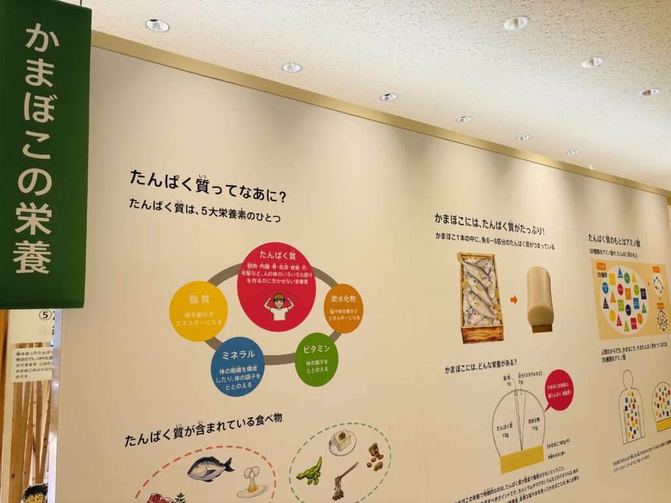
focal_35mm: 26
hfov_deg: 67.3
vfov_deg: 53.1
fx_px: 504
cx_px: 336
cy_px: 252
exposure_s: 1/122
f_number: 1.6
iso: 50
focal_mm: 5.96
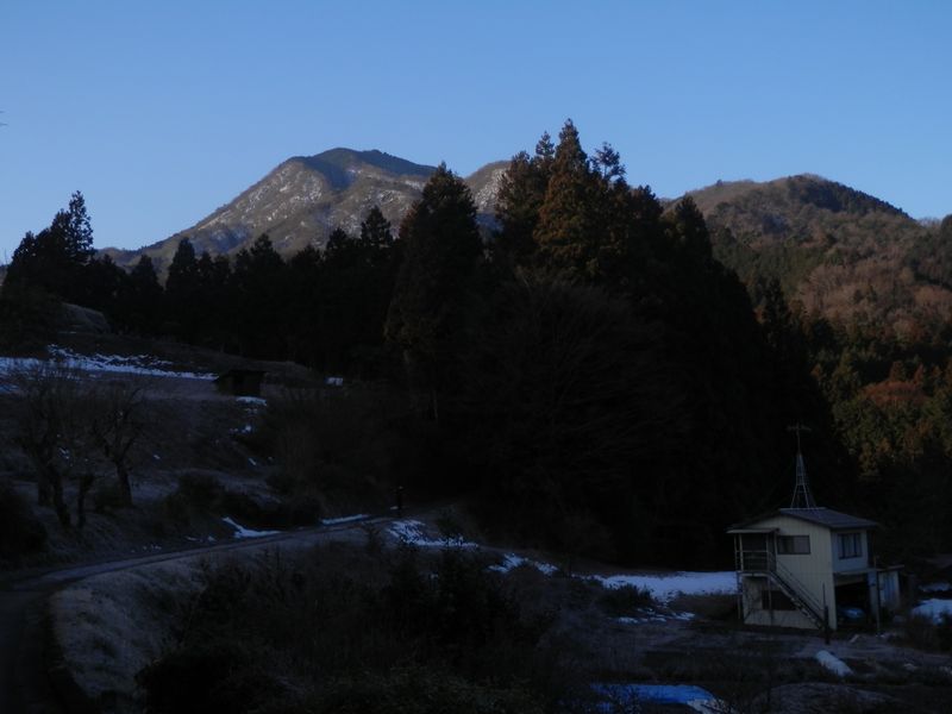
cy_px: 357
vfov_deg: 32.2
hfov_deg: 42.1
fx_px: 1238
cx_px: 476
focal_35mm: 45
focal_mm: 8
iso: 80
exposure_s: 1/500
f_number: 3.8
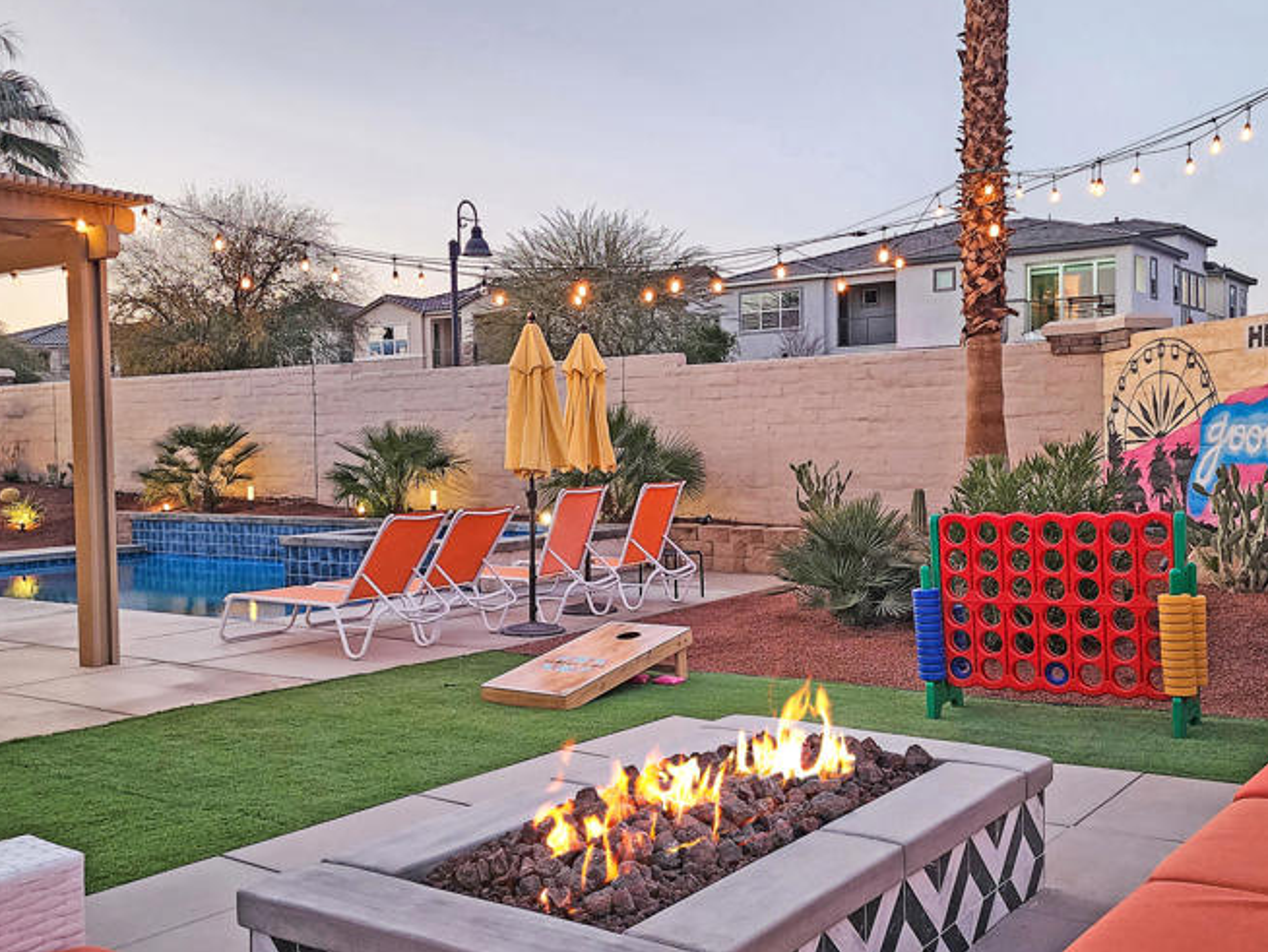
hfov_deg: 51.3
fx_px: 1319
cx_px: 628
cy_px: 489
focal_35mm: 36
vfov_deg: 39.7
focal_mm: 6.4
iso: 320
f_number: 1.8
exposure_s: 1/120
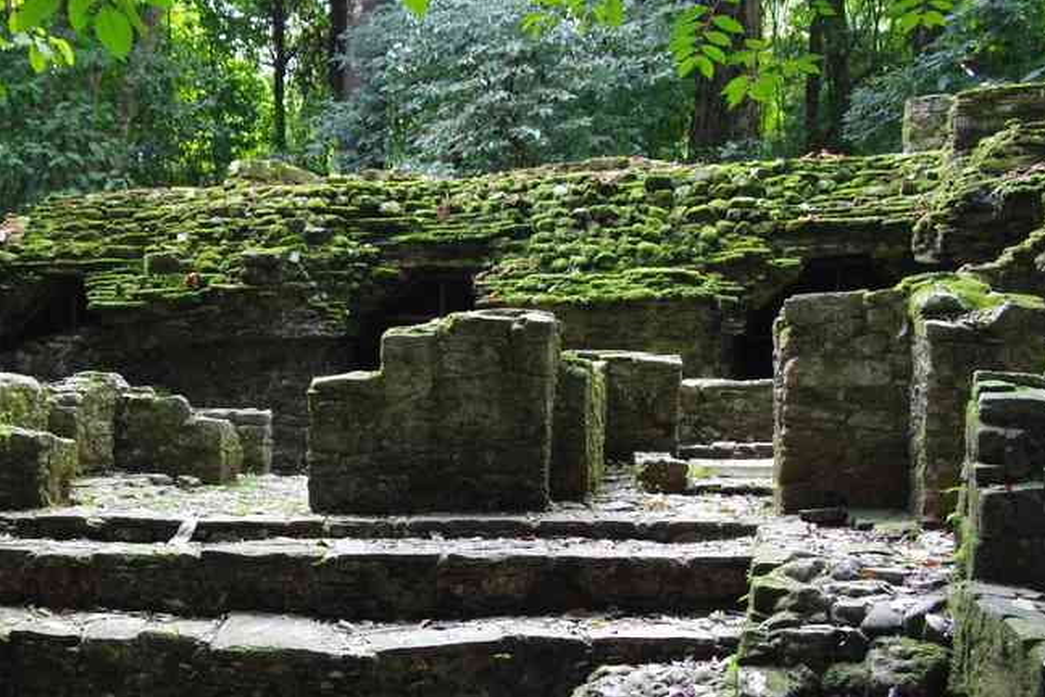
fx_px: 1677
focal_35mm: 58
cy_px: 460
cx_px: 288
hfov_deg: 34.0
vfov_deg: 23.4
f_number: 5.6
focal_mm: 25
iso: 3200
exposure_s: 1/50
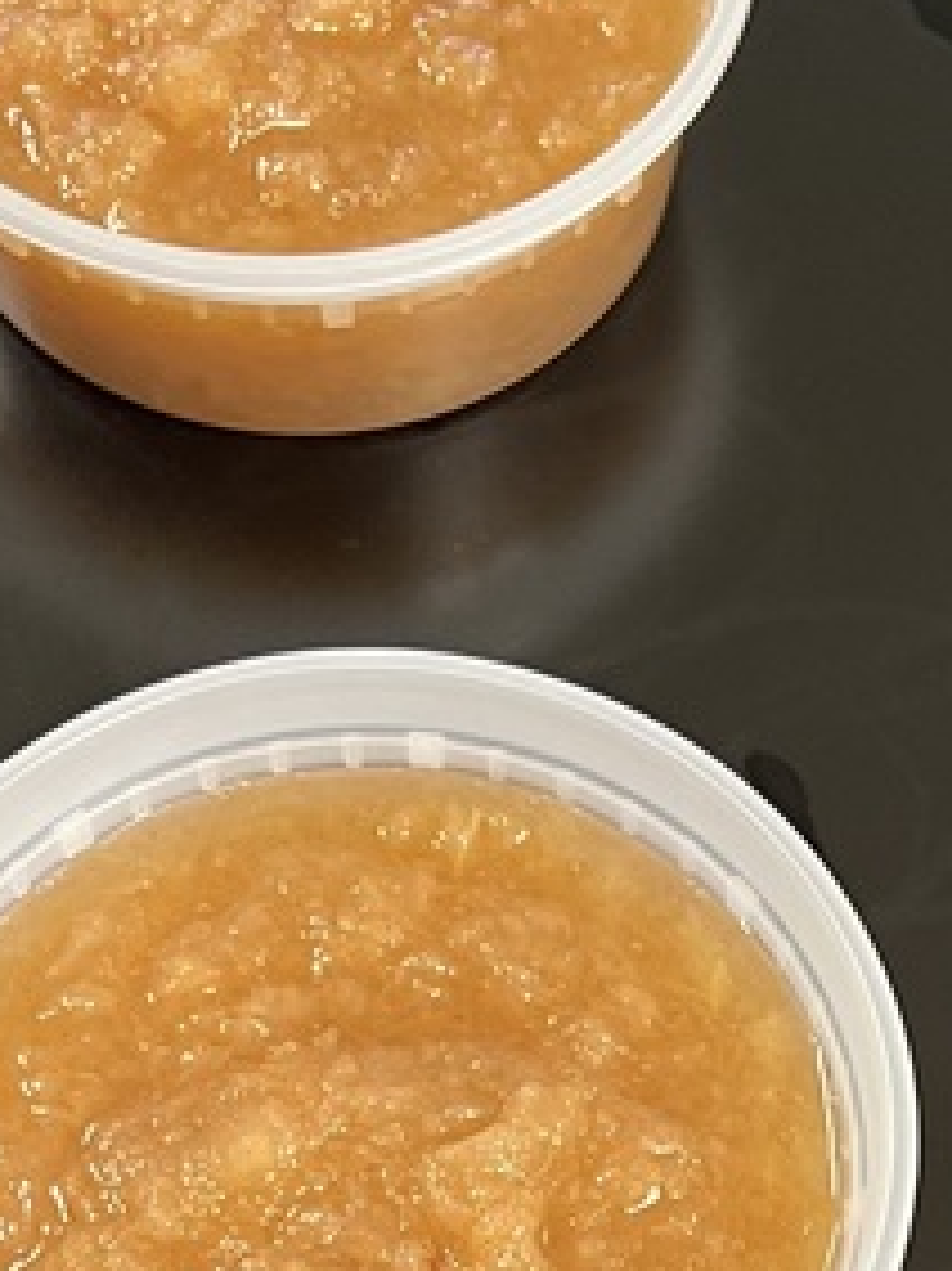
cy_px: 1235
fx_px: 3449
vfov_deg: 20.3
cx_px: 669
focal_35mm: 94
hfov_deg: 15.7
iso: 200
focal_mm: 5.7
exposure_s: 1/60
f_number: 1.5
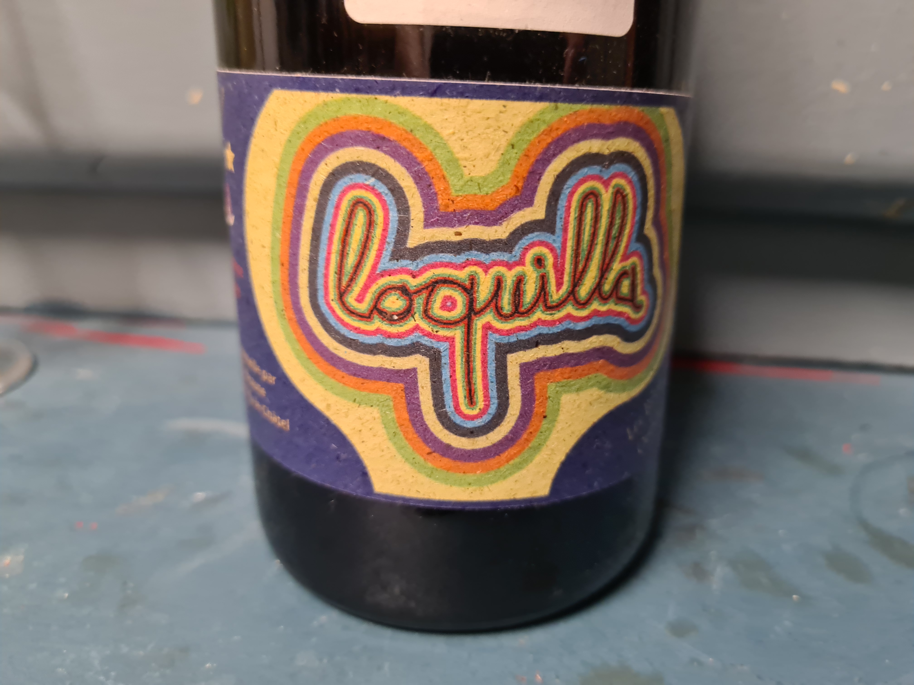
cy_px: 342
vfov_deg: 53.1
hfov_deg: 67.3
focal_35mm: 26
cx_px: 457
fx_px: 687
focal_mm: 5.4
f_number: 1.8
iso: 320
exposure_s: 1/50
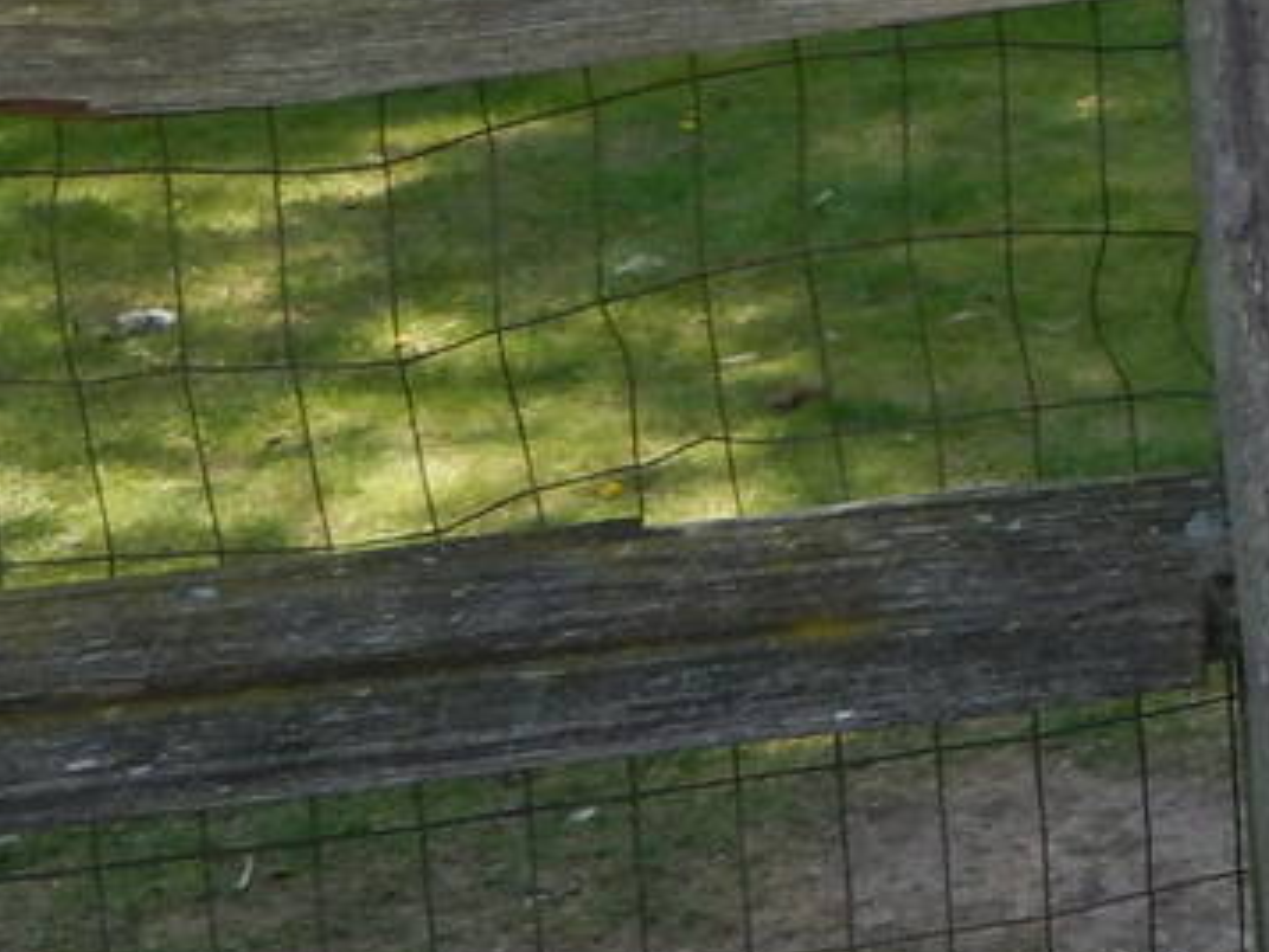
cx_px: 2215
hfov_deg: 15.4
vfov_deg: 12.6
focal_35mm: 112
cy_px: -444
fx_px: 4107
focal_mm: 4.5
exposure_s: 1/320
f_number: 3.4
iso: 125
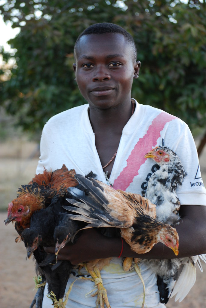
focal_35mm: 93
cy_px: 154
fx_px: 796
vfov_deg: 21.9
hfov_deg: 14.7
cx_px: 103
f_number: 4.2
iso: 400
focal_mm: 62
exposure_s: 1/80
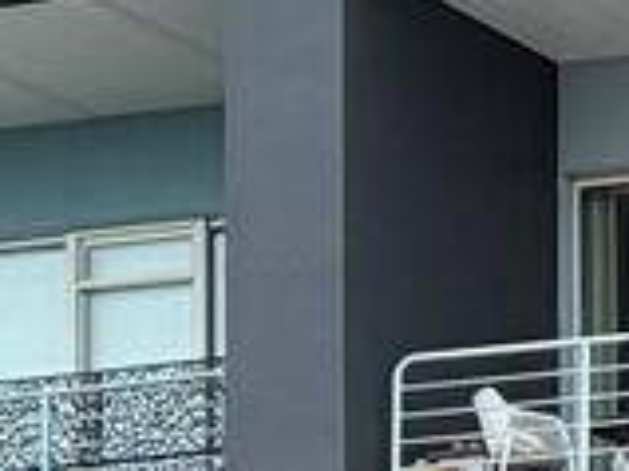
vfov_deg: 4.6
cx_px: 1899
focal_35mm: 310
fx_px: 5629
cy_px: 1227
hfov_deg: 5.9
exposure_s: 1/2667
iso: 100
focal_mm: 6.76
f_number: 1.78
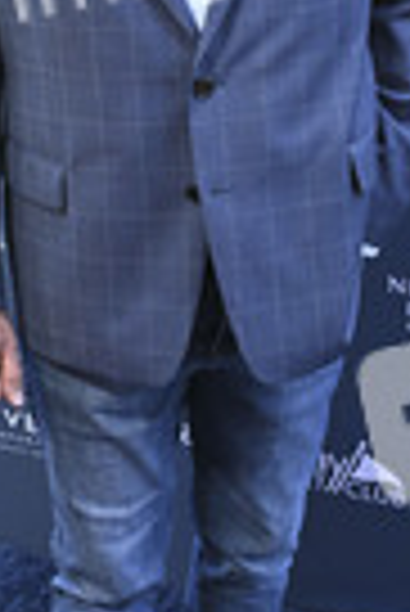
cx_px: 180
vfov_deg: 22.2
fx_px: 1551
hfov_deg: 15.1
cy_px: 171
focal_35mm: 91
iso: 1600
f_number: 6.3
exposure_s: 1/320
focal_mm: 31
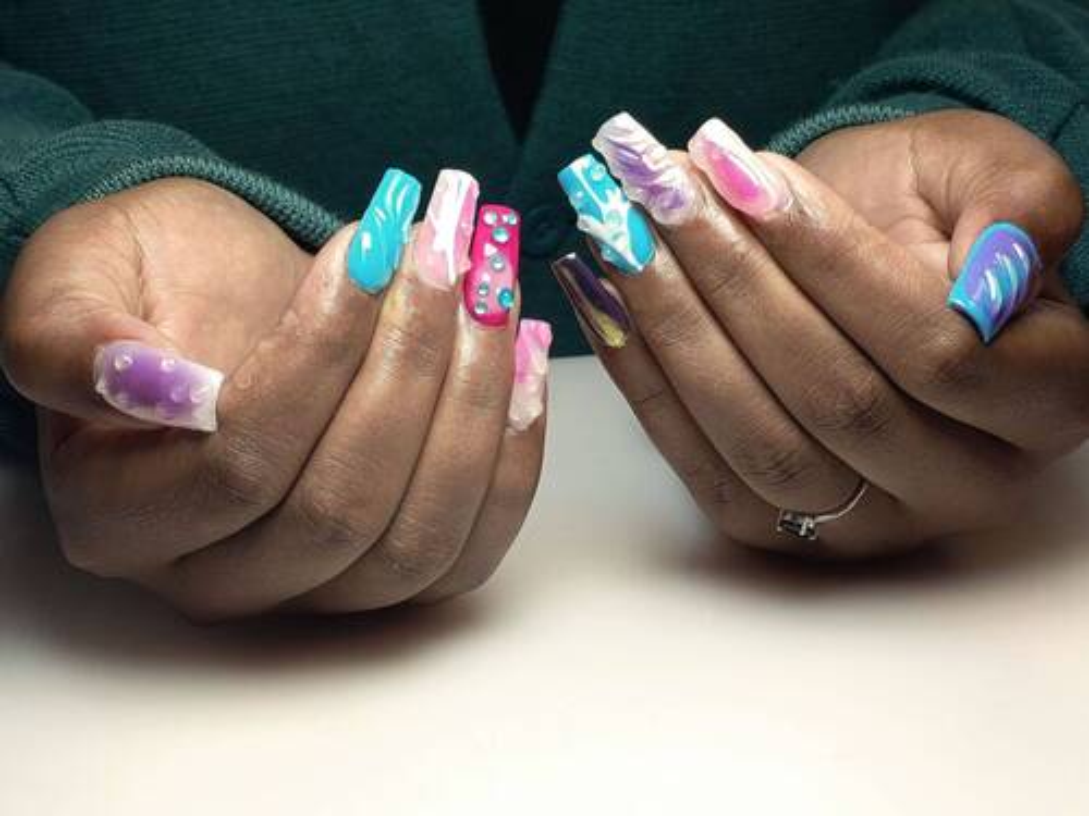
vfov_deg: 20.4
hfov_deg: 27.0
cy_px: 408
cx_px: 544
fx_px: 2265
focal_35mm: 72
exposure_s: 1/100
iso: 124
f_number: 1.7
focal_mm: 5.27
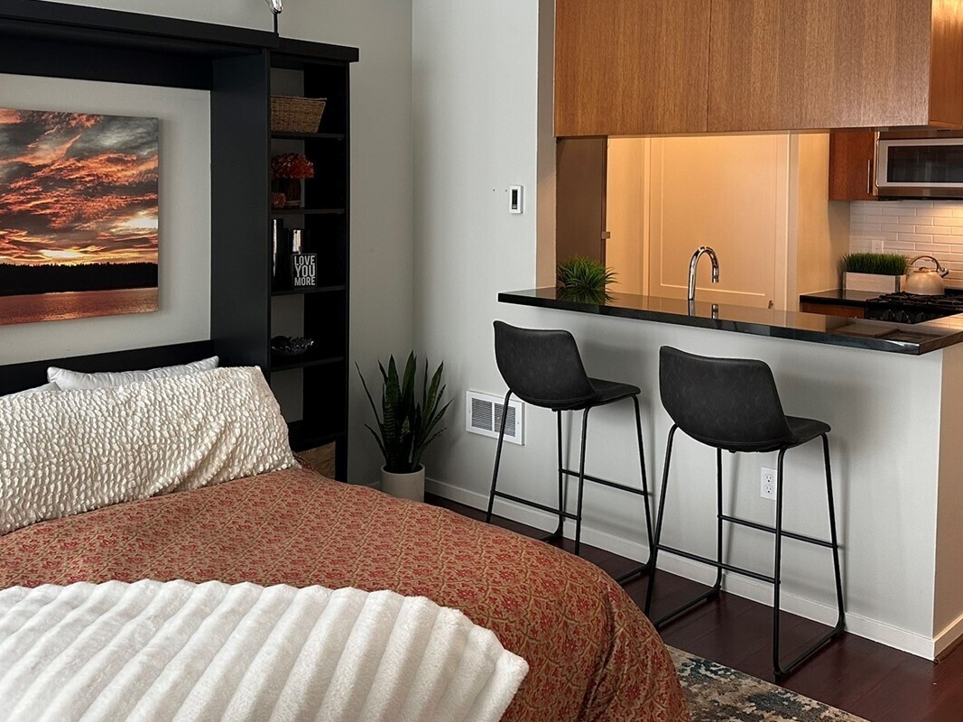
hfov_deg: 51.3
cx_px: 506
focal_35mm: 36
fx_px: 1001
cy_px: 210
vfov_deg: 38.9
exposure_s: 1/120
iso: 200
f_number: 1.78
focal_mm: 6.86
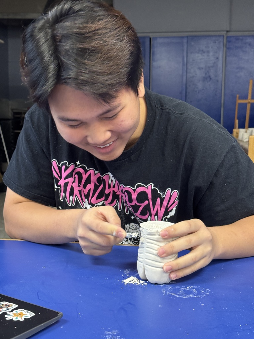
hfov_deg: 30.3
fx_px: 470
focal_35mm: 48
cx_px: 127
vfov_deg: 39.7
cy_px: 170
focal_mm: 6.76
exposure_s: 1/40
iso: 250
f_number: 1.78
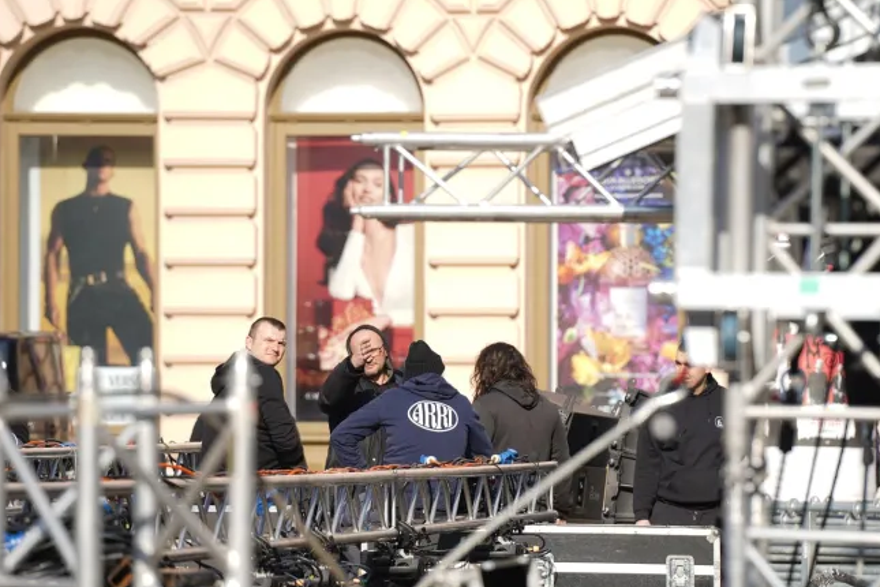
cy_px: 309
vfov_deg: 6.5
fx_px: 5182
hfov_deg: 9.7
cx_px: 513
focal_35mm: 212
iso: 50
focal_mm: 180
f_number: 4
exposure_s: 1/400
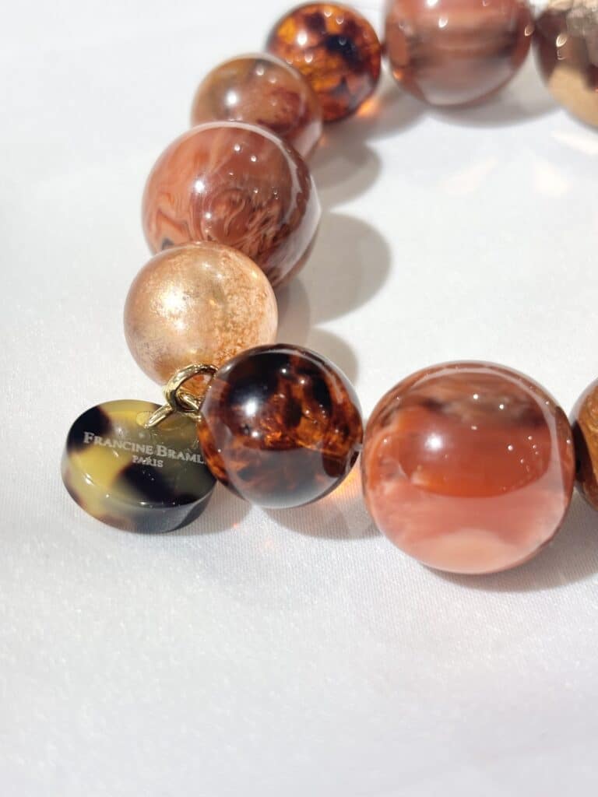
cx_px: 299
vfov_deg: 36.8
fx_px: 1198
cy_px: 398
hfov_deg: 28.0
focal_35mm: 52
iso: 25
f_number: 1.6
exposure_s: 1/100
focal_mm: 5.96
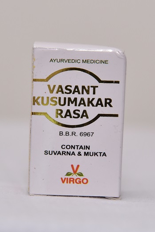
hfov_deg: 11.3
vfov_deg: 16.9
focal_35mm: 121
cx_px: 78
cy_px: 117
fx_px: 780
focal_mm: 120
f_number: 5
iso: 1600
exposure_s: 1/200
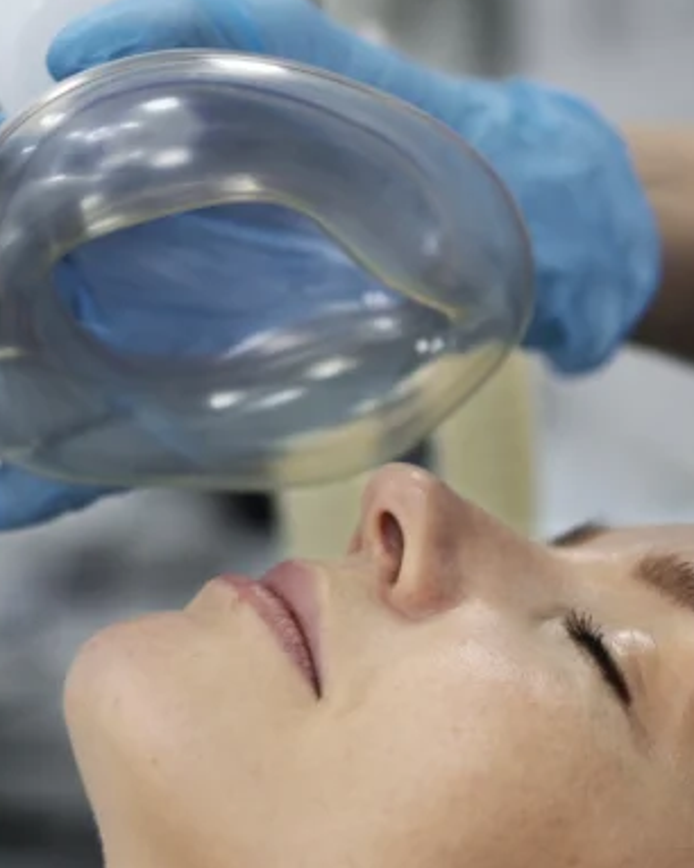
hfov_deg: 11.1
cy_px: 647
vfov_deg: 13.9
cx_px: 665
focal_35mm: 138
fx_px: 3546
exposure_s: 1/160
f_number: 2.2
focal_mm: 55
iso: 100
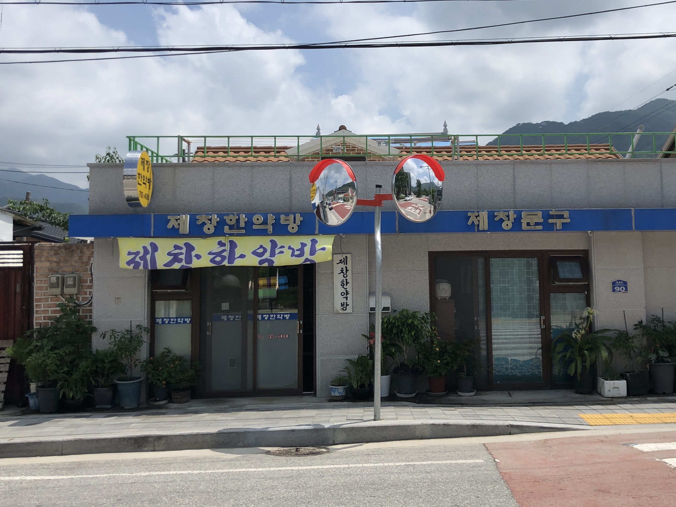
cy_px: 207
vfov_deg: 35.9
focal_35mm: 40
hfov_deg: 46.5
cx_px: 406
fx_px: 781
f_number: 1.8
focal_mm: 4
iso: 20
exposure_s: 1/4000
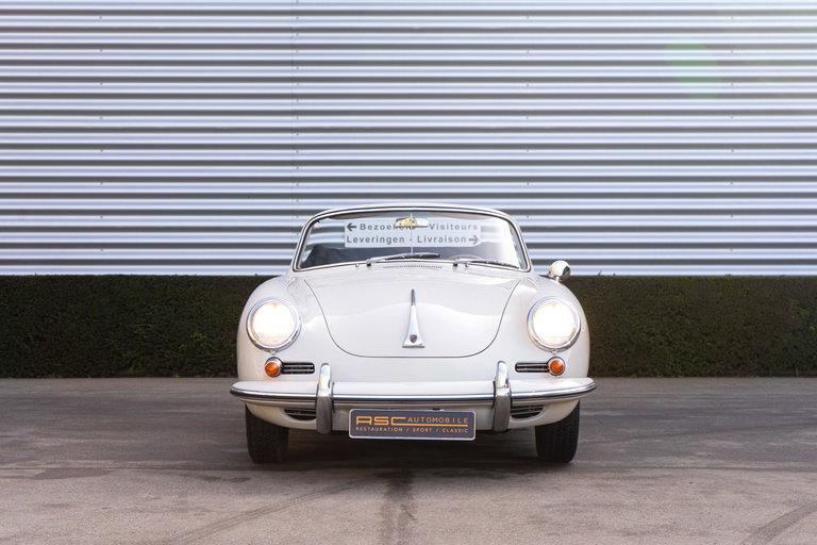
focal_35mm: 70
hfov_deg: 28.8
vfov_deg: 19.5
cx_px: 408
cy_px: 272
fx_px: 1588
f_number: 5.6
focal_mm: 70
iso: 64
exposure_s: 1/40
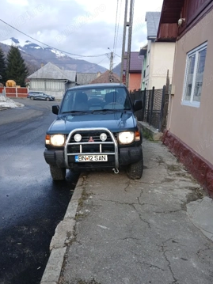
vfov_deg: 61.6
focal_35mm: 29
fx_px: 238
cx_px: 96
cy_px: 156
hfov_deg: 48.1
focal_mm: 3.98
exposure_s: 1/50.3
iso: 32
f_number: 1.8
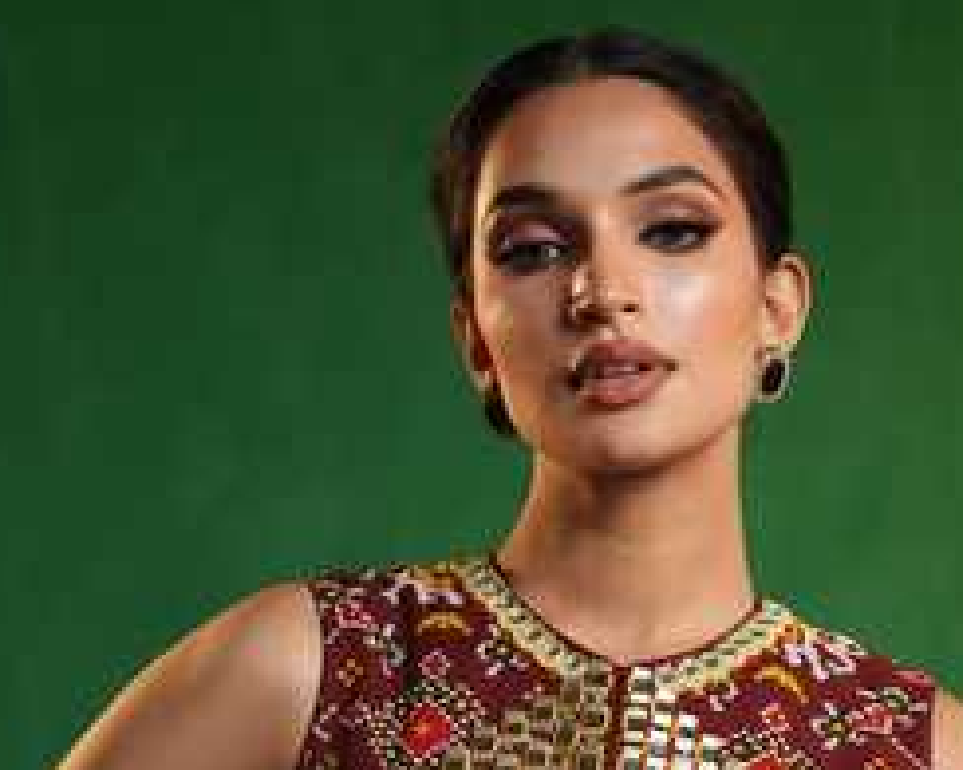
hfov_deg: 19.0
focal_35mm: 101
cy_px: 997
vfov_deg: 14.6
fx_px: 2877
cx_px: 509
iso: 400
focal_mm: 50
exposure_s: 1/125
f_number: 3.2
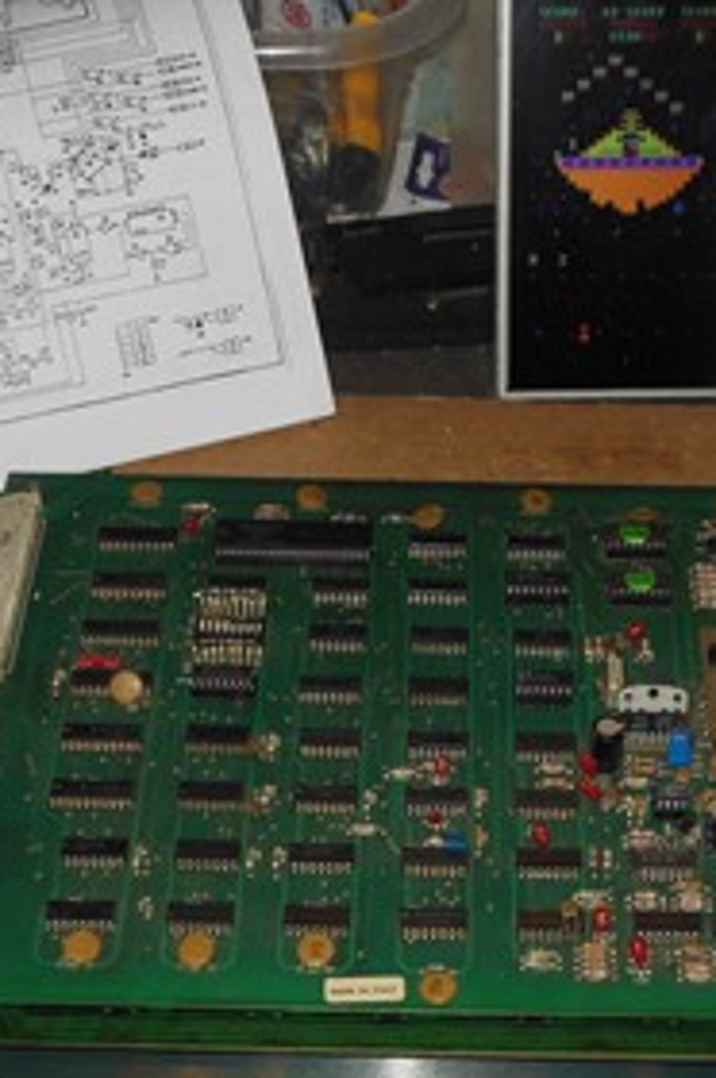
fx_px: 1645
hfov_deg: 24.5
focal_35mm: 55
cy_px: 612
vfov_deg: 36.2
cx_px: 408
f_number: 3.5
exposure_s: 1/30
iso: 125
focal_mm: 6
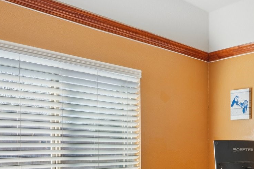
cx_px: 258
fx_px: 310
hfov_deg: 39.0
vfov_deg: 29.2
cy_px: 152
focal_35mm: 44
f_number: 8
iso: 400
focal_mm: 16
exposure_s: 1/15
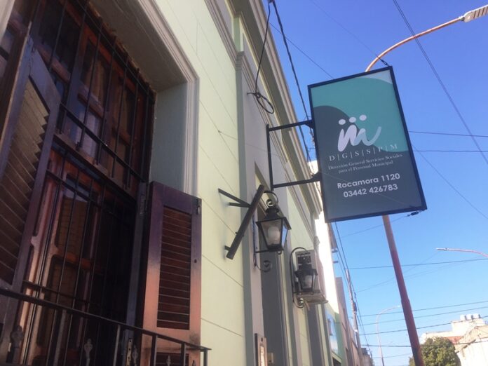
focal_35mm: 29
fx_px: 409
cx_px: 244
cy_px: 183
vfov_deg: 48.2
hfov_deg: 61.7
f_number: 2.2
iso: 32
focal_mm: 4.15
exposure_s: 1/760
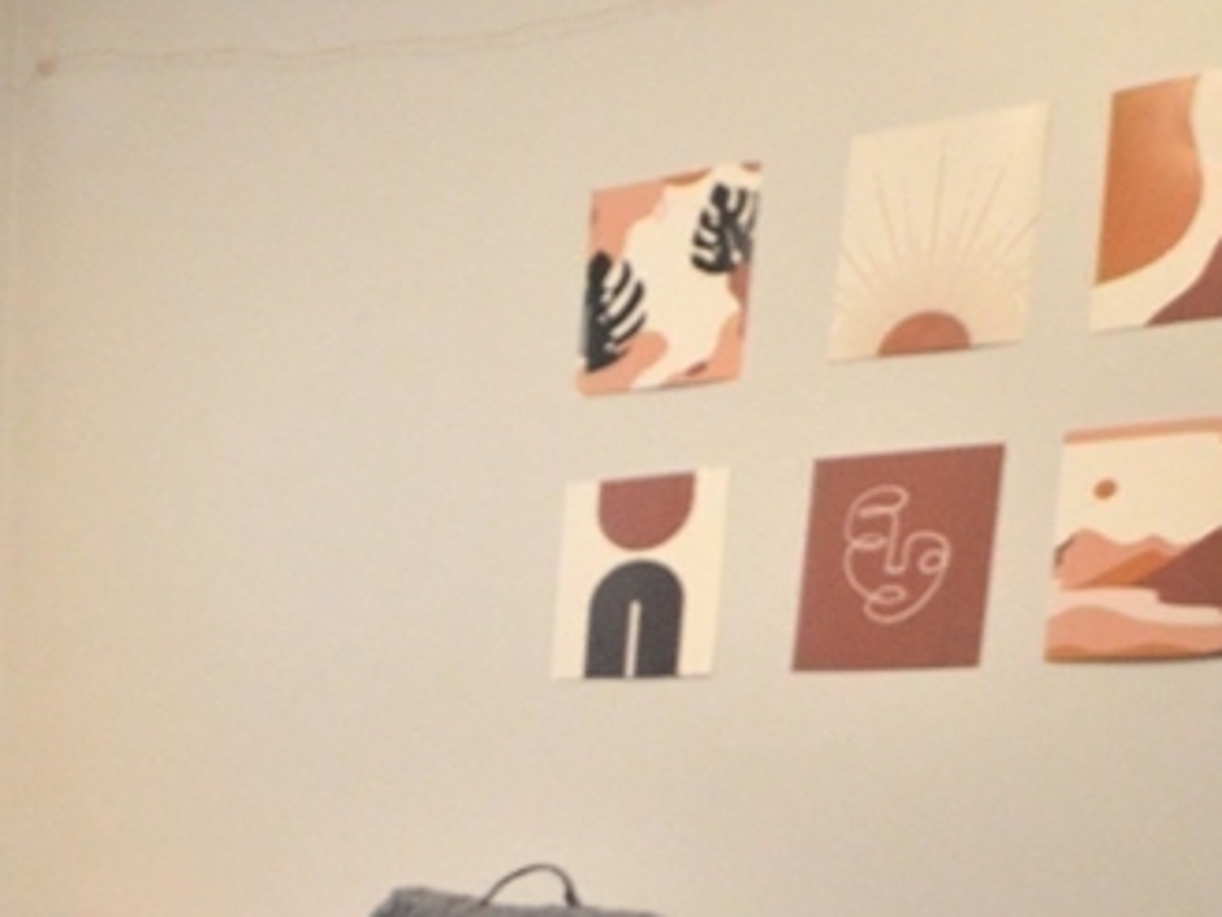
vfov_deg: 28.1
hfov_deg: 35.5
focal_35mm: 45
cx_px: -142
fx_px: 1589
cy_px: 1105
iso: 1600
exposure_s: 1/15
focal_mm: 10
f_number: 3.5
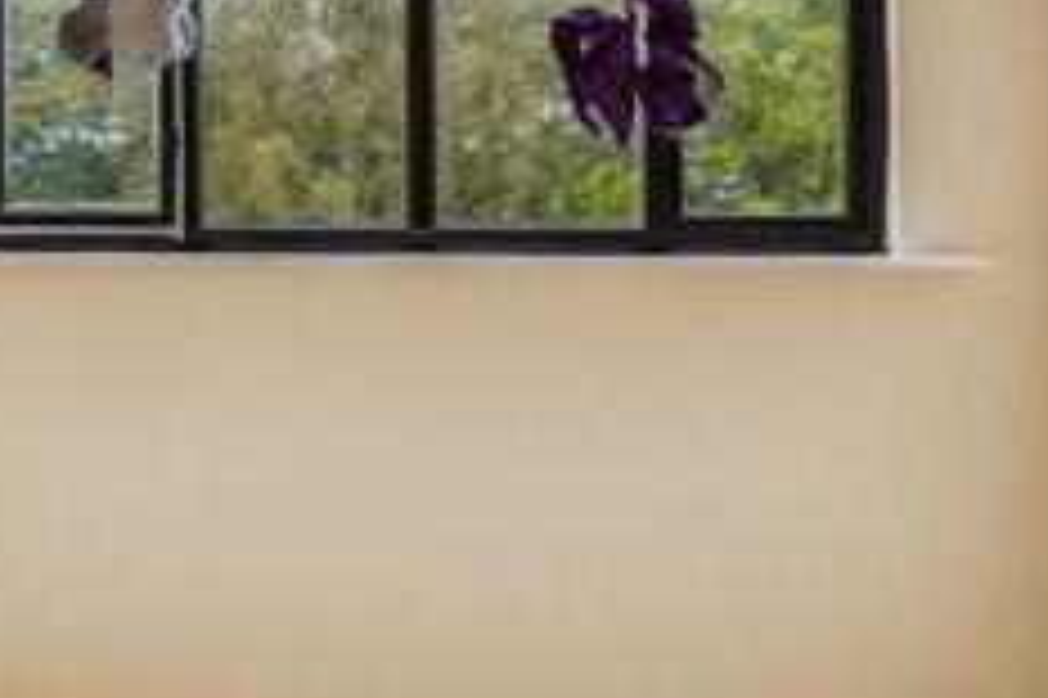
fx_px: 1309
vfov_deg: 29.6
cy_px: 241
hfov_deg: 43.5
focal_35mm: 45
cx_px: 434
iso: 320
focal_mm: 16
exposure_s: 1/125
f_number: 5
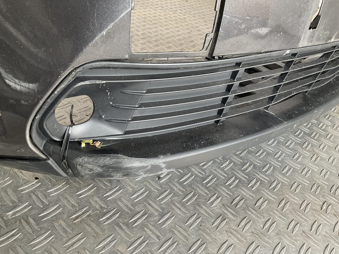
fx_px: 284
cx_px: 170
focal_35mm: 29
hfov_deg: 61.7
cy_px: 127
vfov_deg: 48.2
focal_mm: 3
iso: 64
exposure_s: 1/100
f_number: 1.8
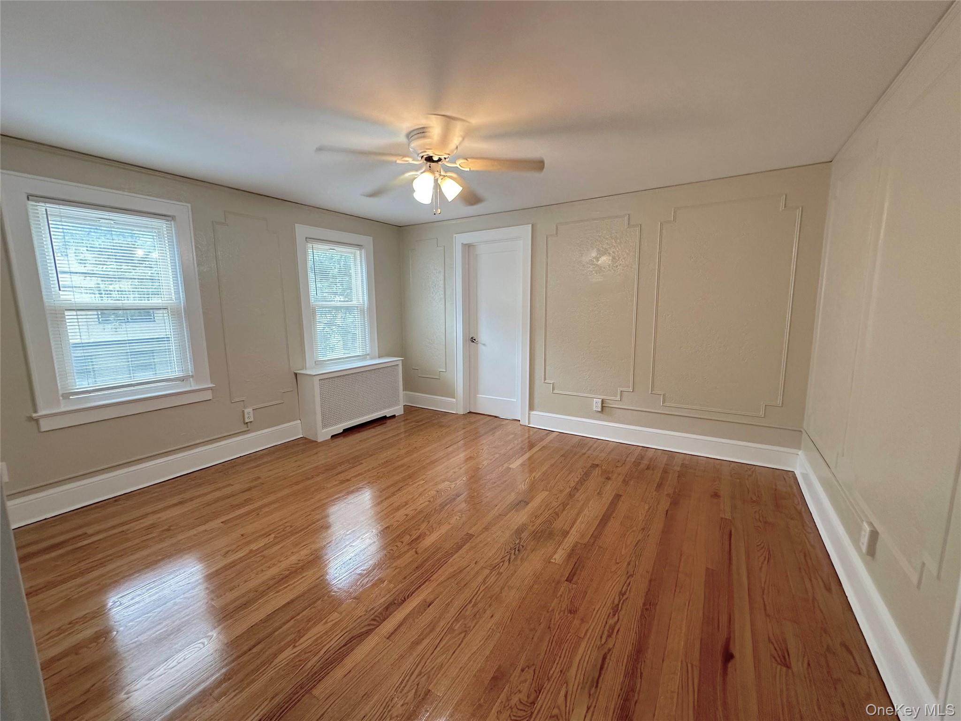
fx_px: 389
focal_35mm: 14
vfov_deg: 85.7
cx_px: 480
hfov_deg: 102.1
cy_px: 360
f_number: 2.2
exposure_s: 1/60
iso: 200
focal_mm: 2.22
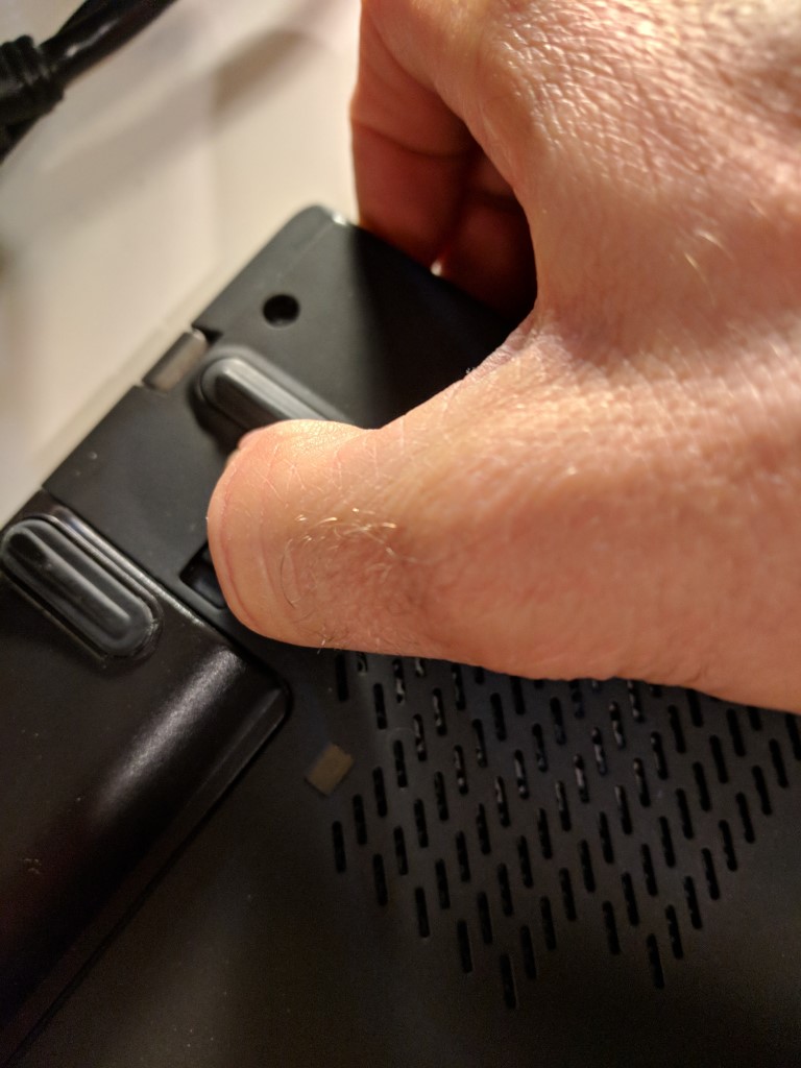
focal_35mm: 26
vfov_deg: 67.3
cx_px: 400
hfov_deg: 53.1
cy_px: 534
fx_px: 802
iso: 494
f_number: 2
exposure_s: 1/40
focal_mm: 4.67
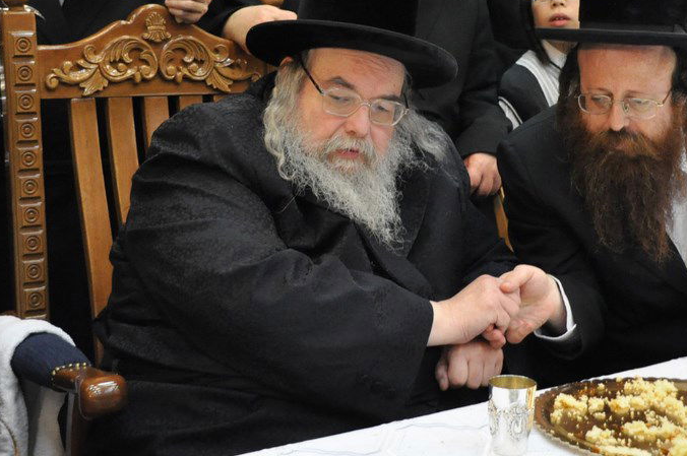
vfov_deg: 17.6
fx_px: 1468
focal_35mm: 77
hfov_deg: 26.3
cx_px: 398
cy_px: 131
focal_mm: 30
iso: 2000
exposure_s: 1/160
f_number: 4.5
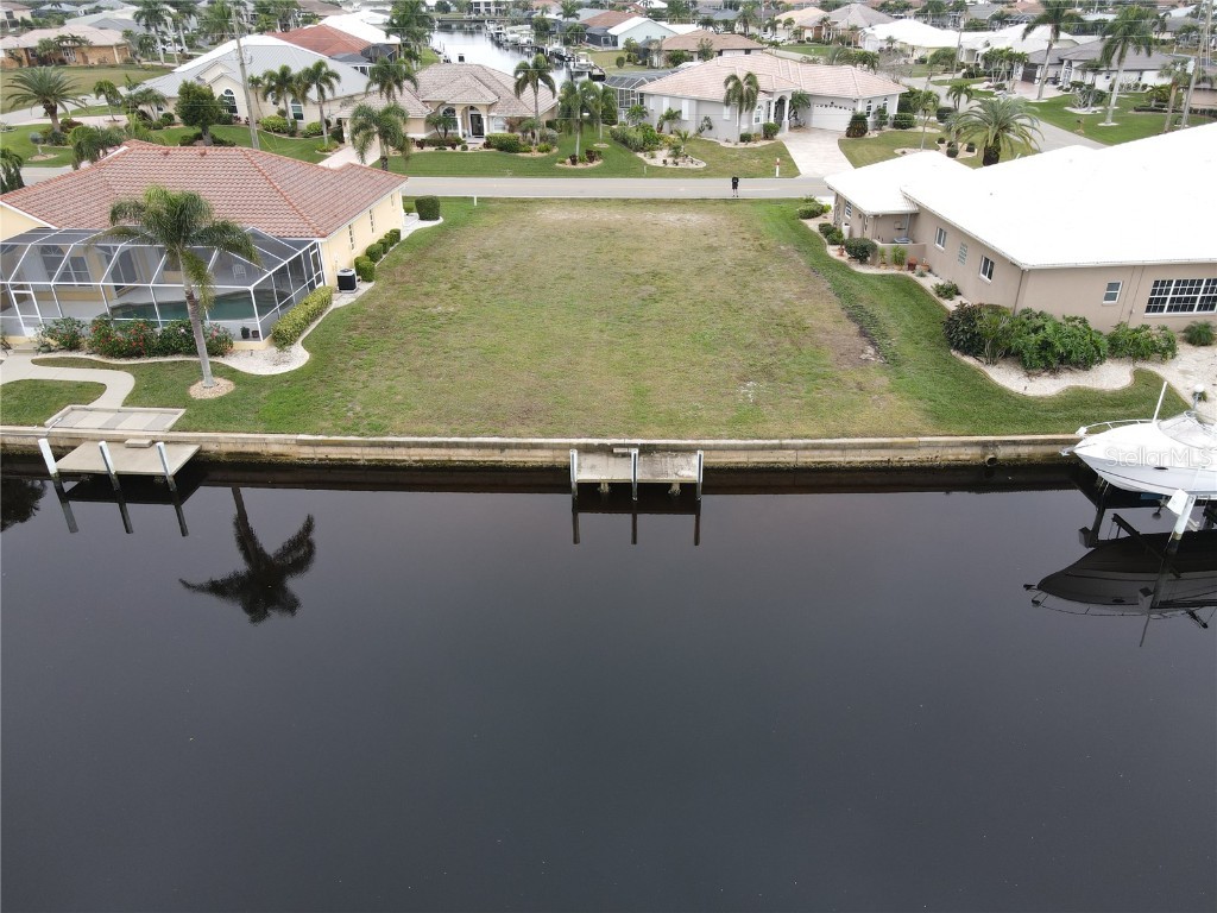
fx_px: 844
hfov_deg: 71.6
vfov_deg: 56.8
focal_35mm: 24
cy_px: 456
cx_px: 608
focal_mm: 4.5
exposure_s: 1/60
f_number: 2.8
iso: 100
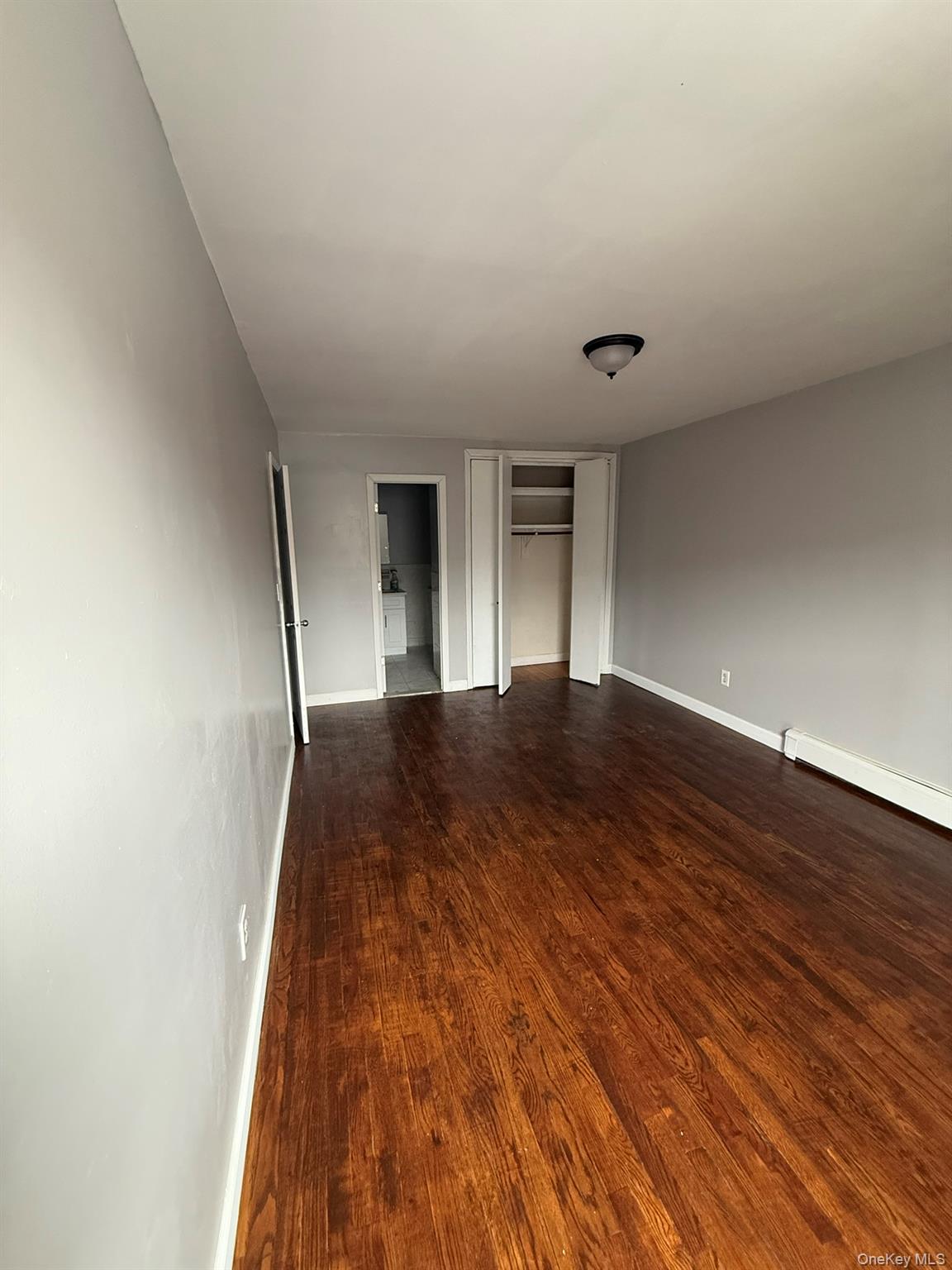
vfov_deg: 102.1
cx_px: 476
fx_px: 513
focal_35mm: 14
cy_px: 635
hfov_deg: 85.7
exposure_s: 1/73
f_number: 2.2
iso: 320
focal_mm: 2.22
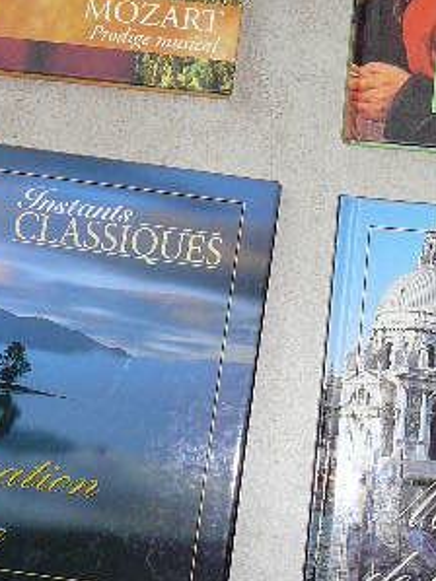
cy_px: 150
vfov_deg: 25.7
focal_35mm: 75
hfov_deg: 19.6
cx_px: 284
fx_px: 1260
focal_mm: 5.2
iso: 80
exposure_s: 1/30
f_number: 2.8
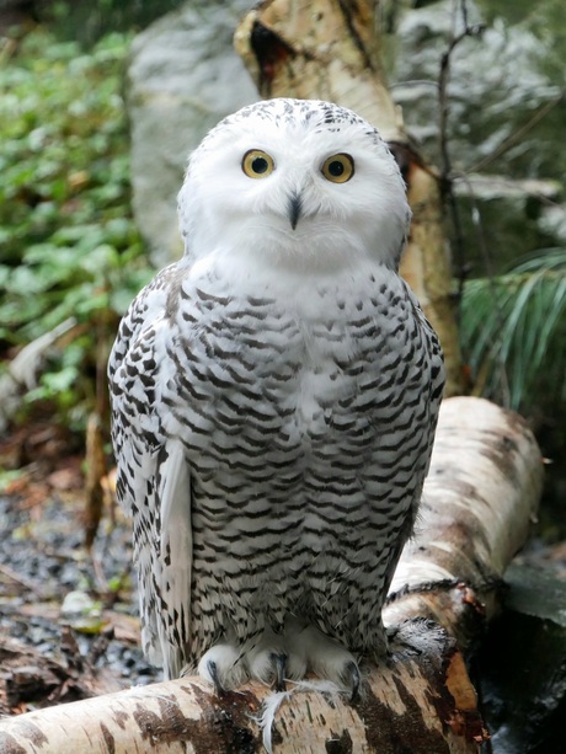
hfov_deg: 8.8
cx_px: 283
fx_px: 3661
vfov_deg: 11.8
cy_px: 377
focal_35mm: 168
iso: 3200
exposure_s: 1/200
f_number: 5.4
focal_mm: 84
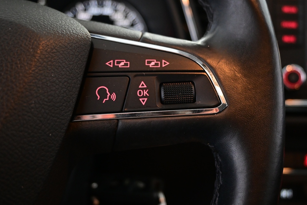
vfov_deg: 32.9
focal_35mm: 41
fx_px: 347
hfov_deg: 47.8
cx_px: 160
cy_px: 97
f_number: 4
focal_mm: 21
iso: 2000
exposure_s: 1/30
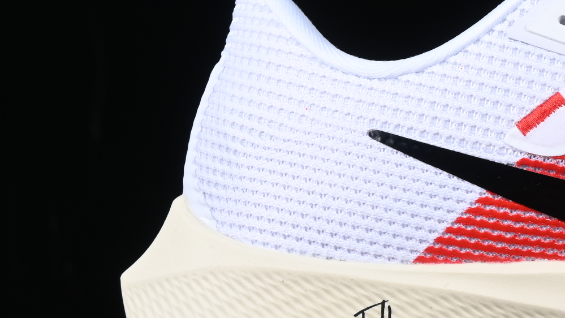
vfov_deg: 5.5
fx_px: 3281
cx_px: 747
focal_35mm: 219
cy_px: 118
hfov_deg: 9.7
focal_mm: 50
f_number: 8
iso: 160
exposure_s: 1/160
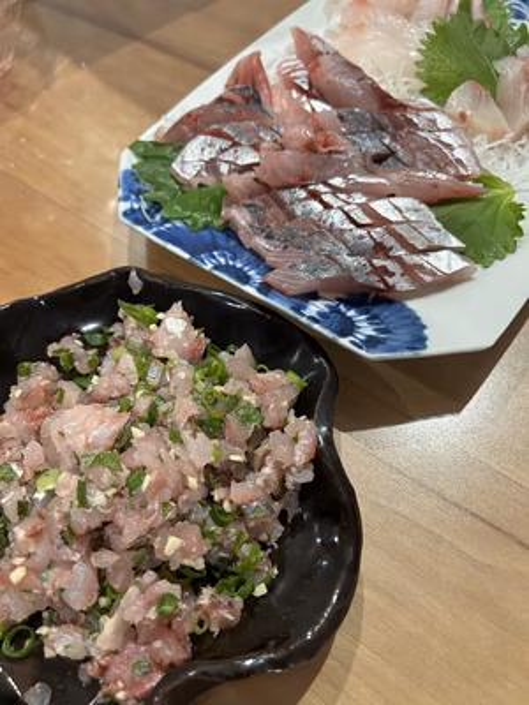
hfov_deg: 53.1
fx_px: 530
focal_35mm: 26
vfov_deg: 67.3
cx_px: 264
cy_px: 352
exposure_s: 1/60
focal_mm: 5.7
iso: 250
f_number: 1.5
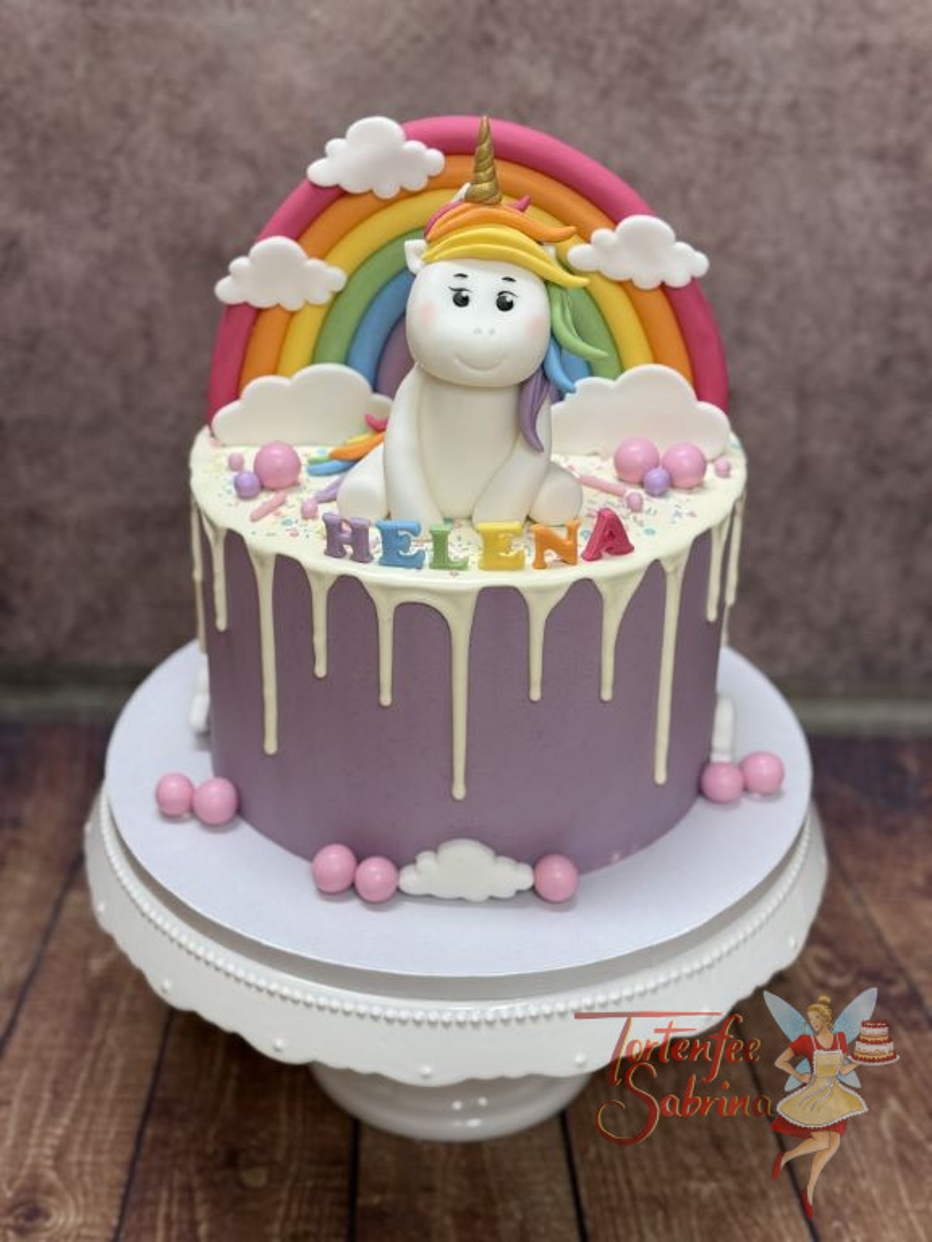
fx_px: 1723
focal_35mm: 48
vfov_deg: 39.7
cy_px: 621
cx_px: 466
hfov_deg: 30.3
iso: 50
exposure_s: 1/50
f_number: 1.78
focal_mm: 6.76
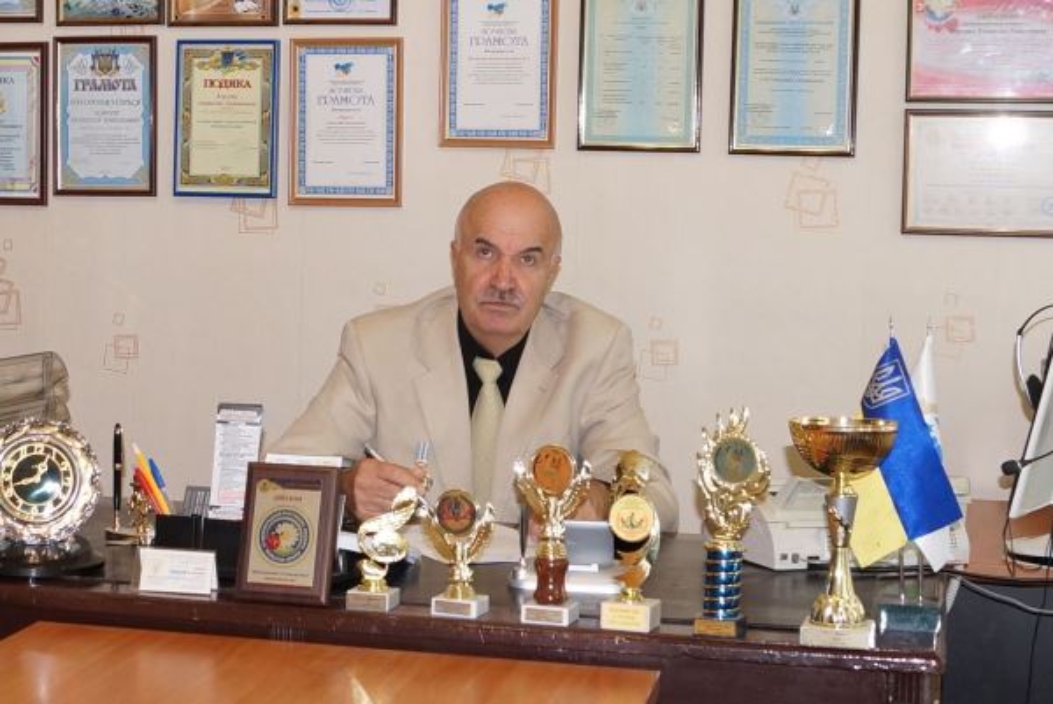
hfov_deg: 61.9
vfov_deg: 43.7
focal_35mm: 30
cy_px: 352
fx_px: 878
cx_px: 526
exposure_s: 1/60
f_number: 4
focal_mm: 20
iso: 500
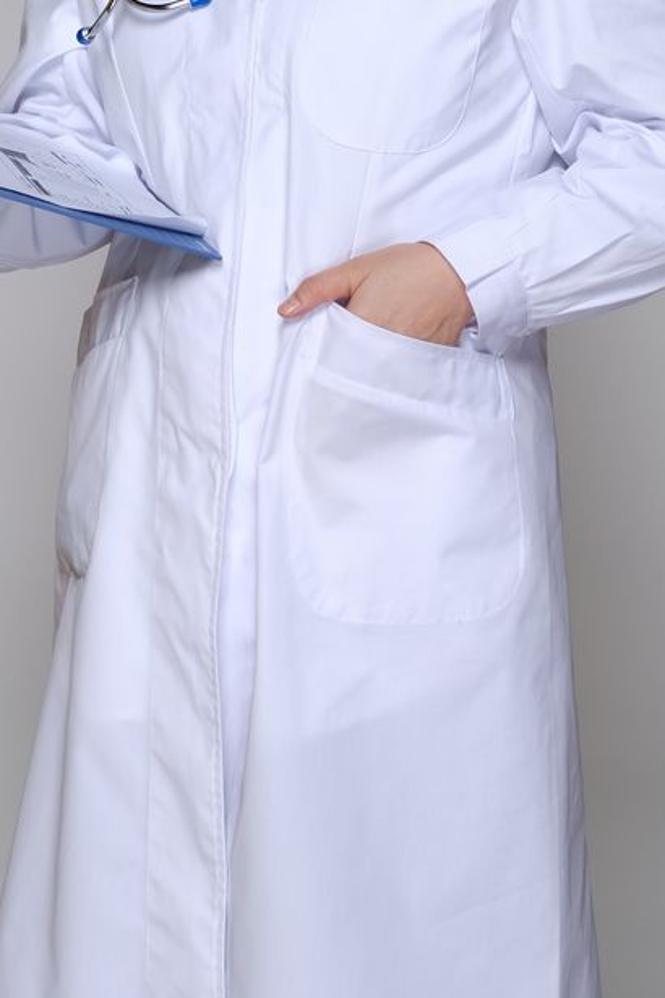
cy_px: 247
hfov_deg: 8.4
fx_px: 4544
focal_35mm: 164
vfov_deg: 12.5
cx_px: 272
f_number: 5
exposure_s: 1/160
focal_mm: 56
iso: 250
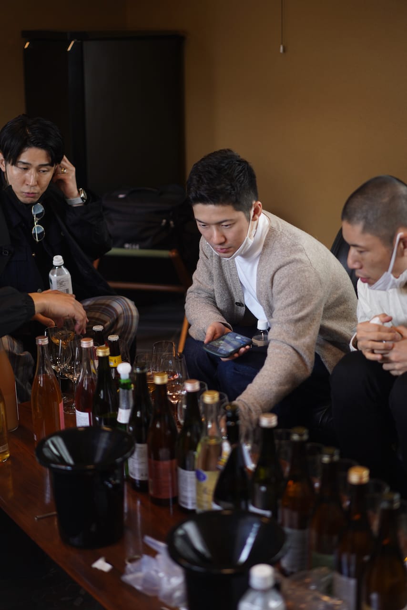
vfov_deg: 36.2
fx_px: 932
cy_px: 305
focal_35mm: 55
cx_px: 204
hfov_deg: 24.6
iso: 160
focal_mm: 55
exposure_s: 1/100
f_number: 1.8
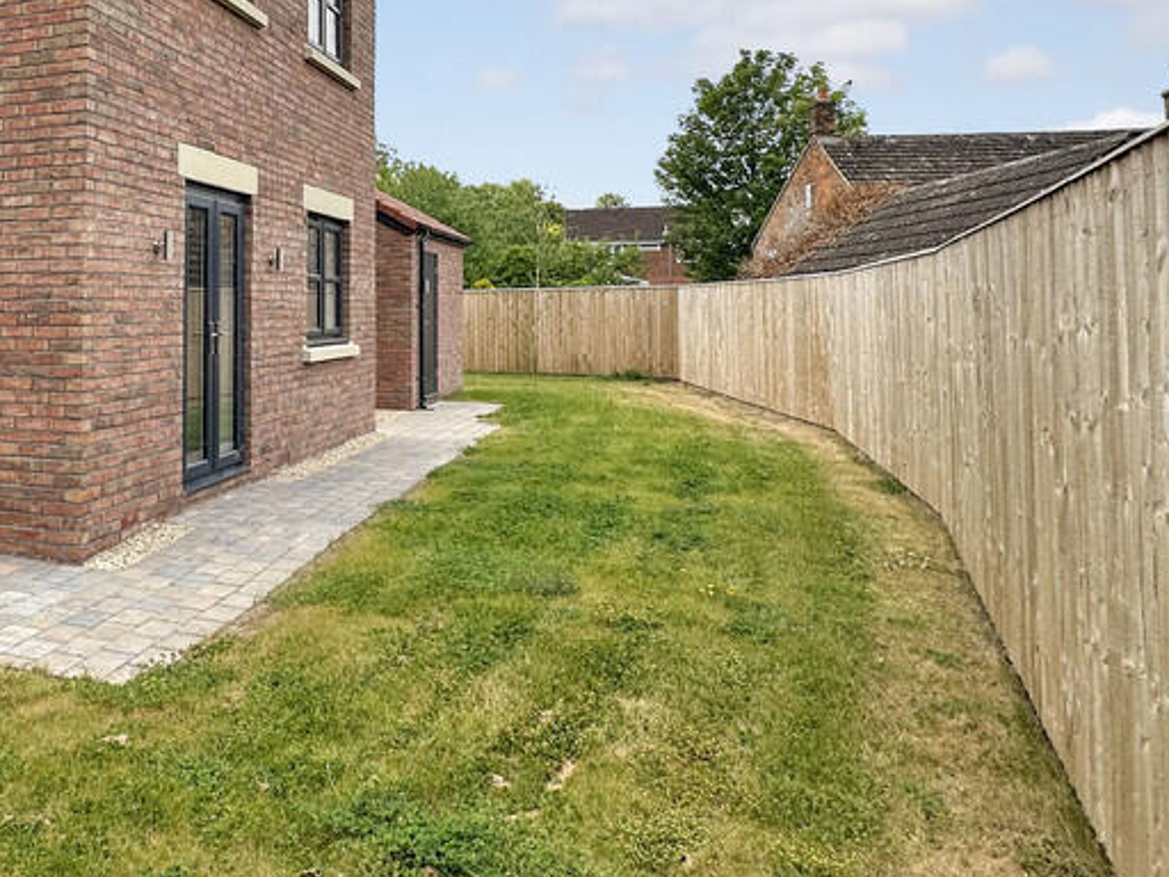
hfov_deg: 57.0
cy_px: 135
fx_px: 946
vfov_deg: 46.2
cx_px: 178
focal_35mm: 28
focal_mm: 2.22
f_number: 2.2
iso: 40
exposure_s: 1/1366
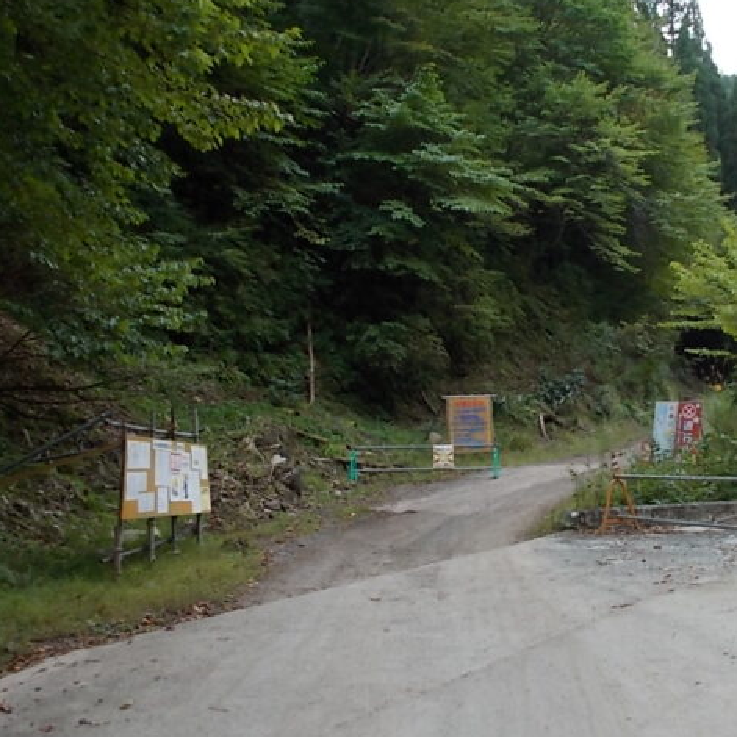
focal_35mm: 50
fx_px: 1204
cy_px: 404
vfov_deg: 34.0
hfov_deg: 33.8
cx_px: 471
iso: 80
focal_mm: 4.6
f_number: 3.2
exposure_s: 1/160
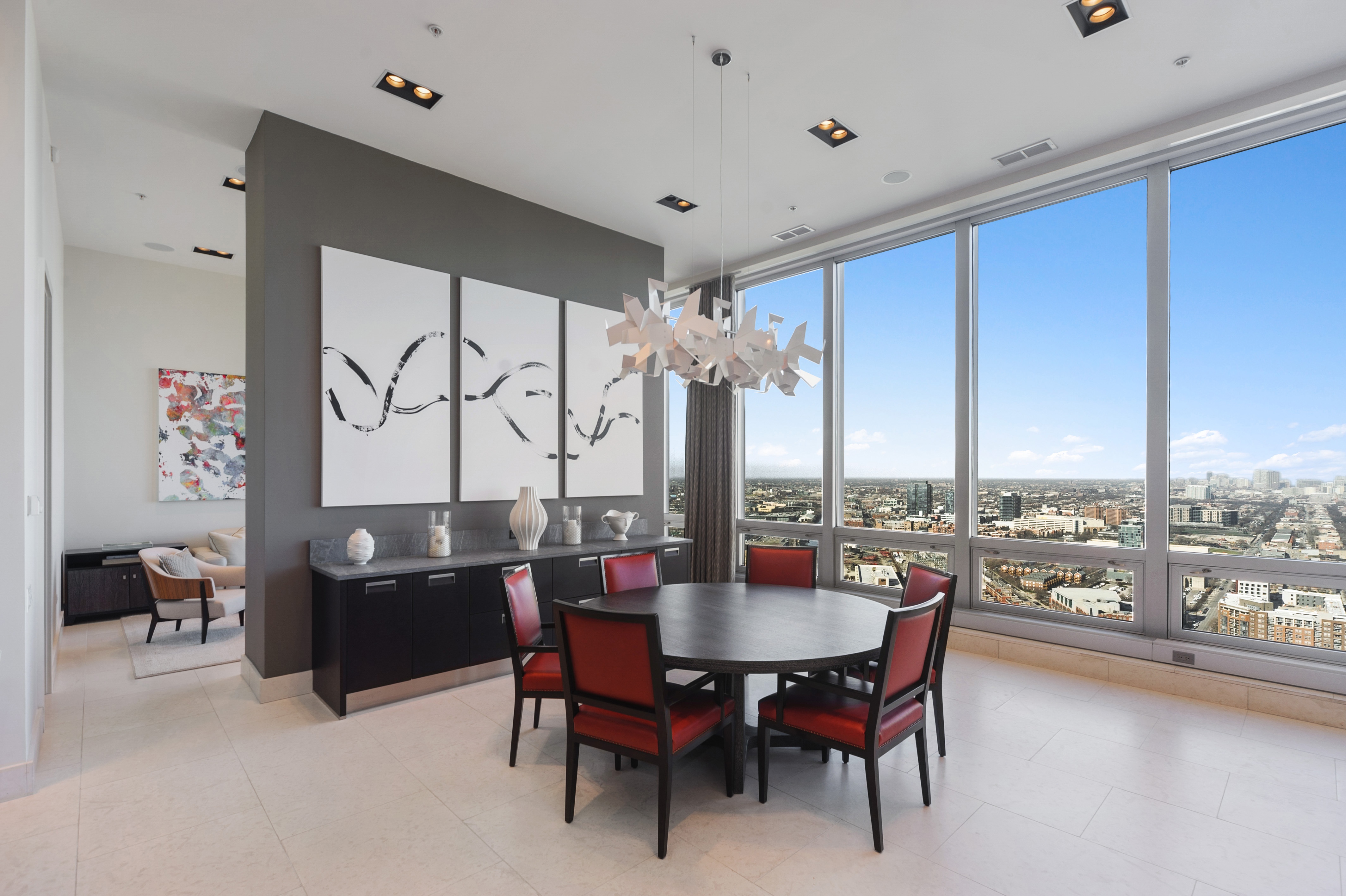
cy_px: 448
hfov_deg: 93.3
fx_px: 635
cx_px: 673
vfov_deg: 70.4
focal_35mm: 17
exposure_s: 1/8
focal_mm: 17
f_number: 8
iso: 200
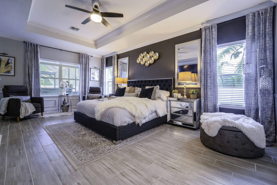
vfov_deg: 81.2
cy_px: 92
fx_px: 108
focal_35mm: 14
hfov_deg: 104.3
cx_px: 138
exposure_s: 1/30
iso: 1250
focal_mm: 14
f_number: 20
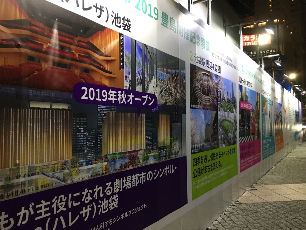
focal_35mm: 29
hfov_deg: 61.7
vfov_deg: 48.2
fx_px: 256
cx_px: 153
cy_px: 115
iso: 100
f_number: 2.2
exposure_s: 1/15
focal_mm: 4.15
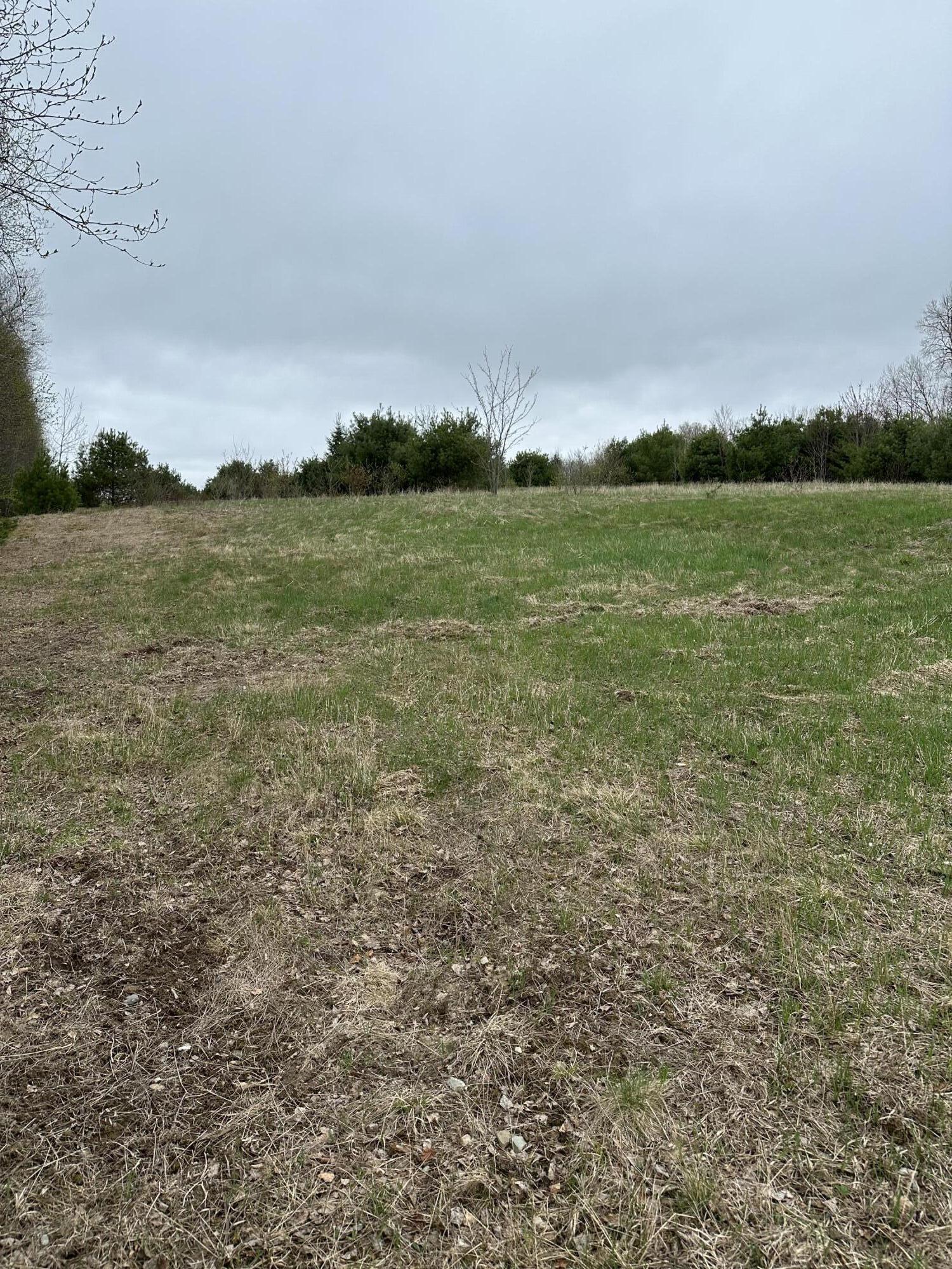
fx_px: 880
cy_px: 634
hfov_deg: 56.8
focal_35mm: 24
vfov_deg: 71.6
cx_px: 476
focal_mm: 6.86
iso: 80
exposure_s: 1/2732
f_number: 1.78
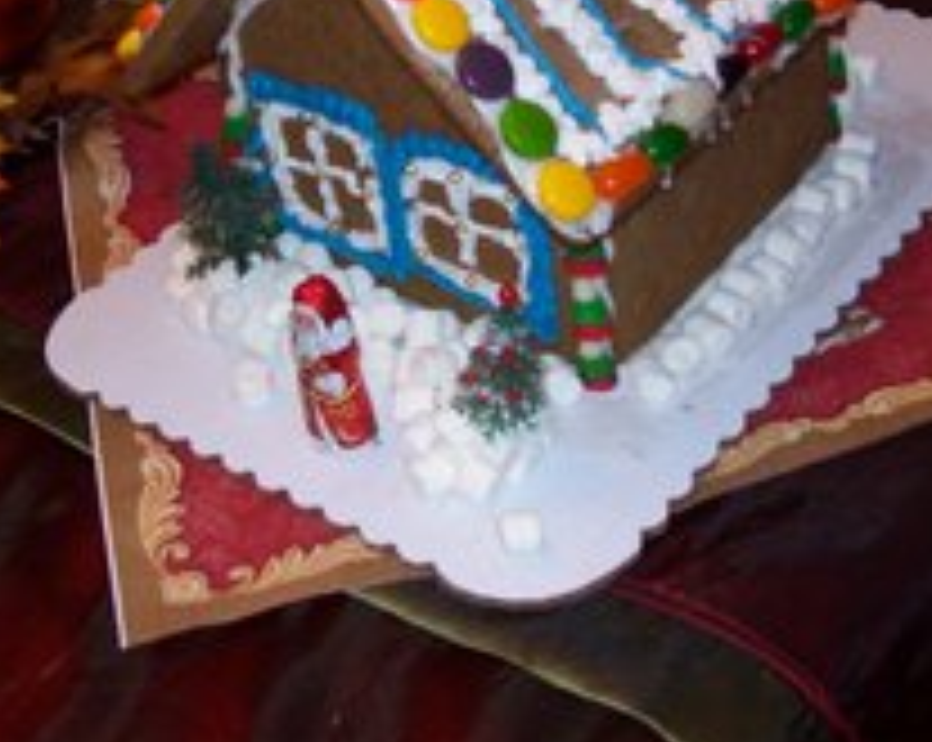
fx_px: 1873
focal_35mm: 68
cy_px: 139
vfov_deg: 22.1
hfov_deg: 27.9
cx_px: 360
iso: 200
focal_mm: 6
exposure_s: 1/64
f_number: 2.7
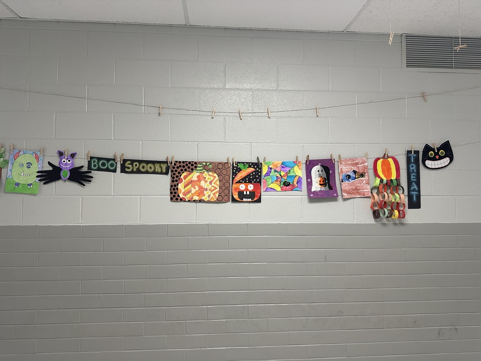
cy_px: 180
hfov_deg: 71.6
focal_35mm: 24
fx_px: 333
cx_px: 240
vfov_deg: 56.8
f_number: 1.78
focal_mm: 6.86
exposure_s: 1/120
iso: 160
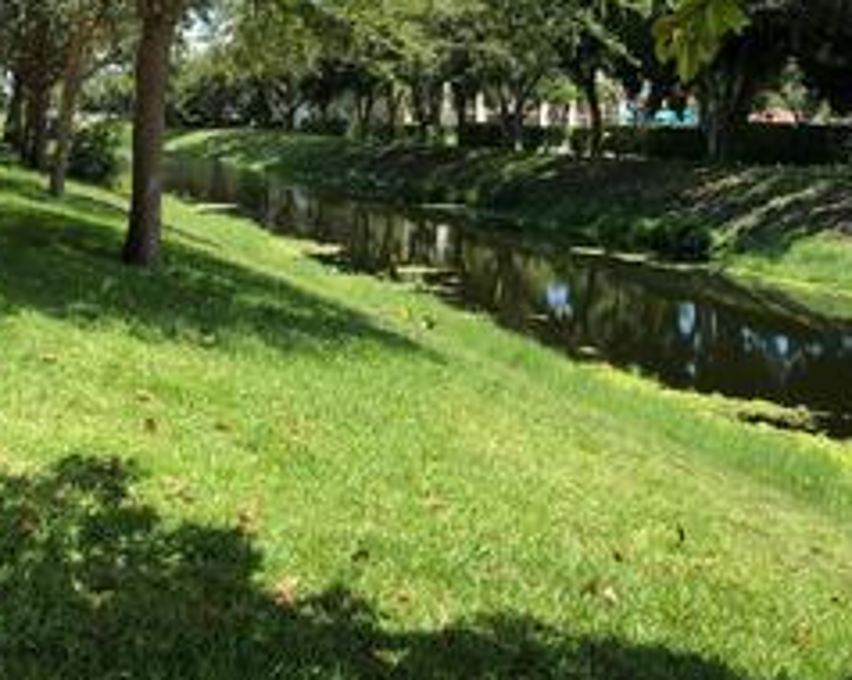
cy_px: 154
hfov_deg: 39.7
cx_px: 265
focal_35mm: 46
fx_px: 1159
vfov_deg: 32.0
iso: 20
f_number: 1.8
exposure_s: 1/694
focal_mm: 4
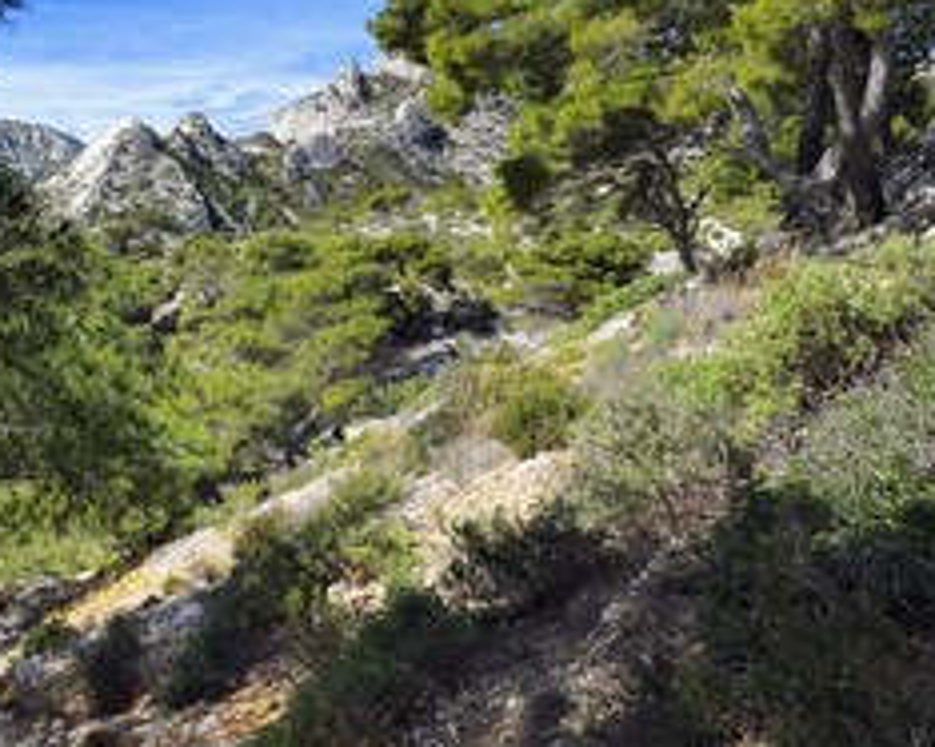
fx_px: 1494
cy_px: 387
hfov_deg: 33.7
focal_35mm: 54
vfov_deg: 28.1
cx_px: 180
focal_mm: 32
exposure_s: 1/250
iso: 200
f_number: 13
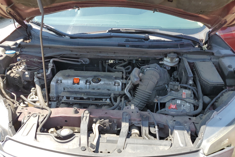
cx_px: 115
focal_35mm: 28
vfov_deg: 46.3
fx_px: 183
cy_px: 70
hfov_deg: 65.5
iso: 50
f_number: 1.5
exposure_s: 1/625
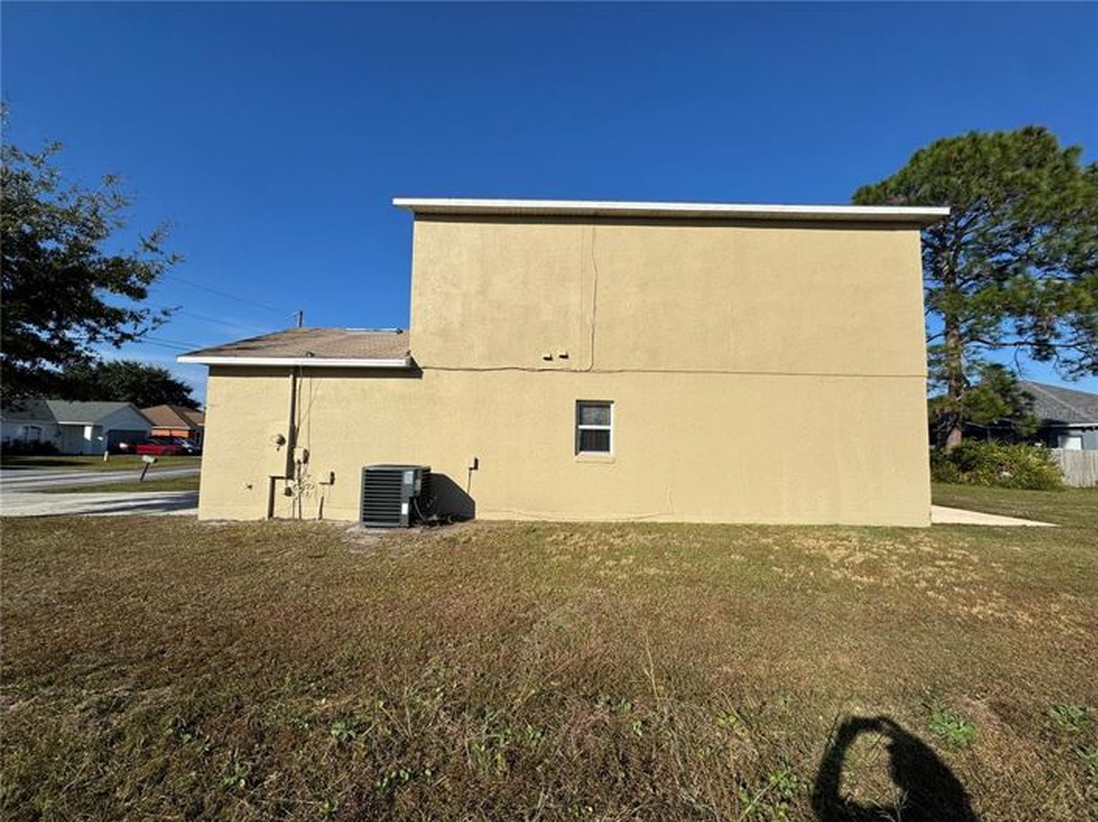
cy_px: 411
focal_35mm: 14
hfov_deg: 102.1
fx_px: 444
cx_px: 549
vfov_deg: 85.6
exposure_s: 1/3717
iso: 40
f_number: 2.2
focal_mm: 2.22
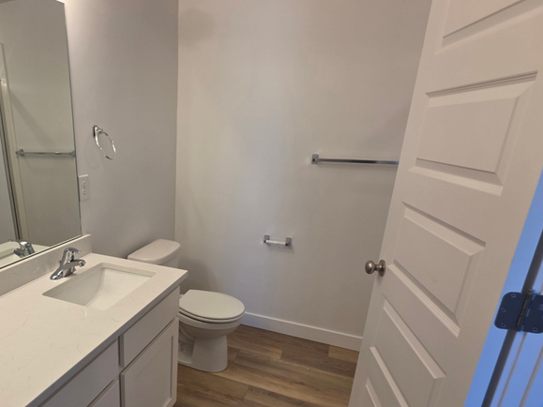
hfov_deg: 70.1
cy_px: 263
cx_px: 151
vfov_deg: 57.9
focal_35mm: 23
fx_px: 361
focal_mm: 2.2
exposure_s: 1/120
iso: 50
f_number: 1.9
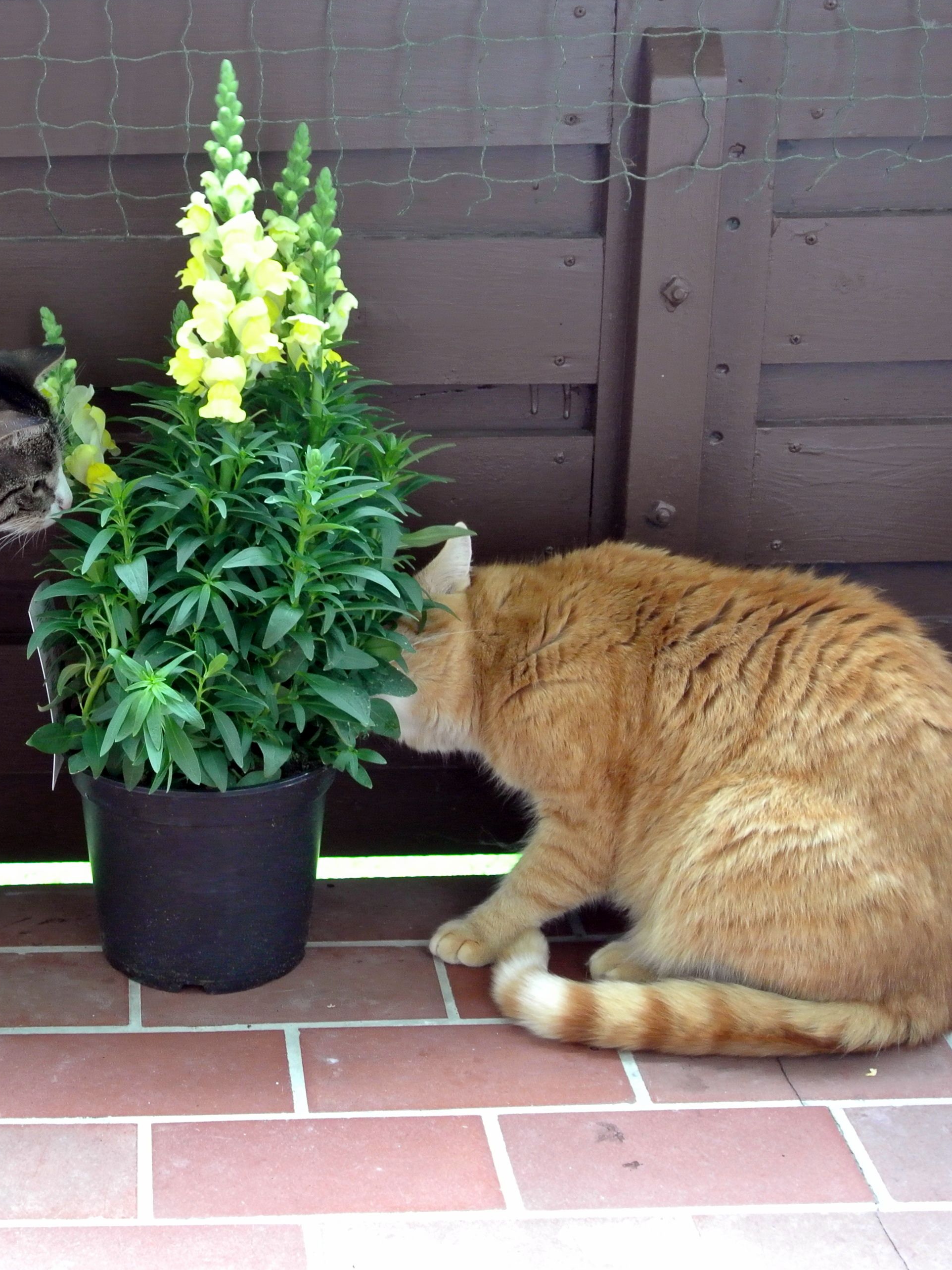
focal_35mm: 61
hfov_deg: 23.4
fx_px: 2237
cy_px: 630
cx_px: 103
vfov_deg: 31.7
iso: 800
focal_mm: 15.7
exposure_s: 1/50
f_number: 4.2
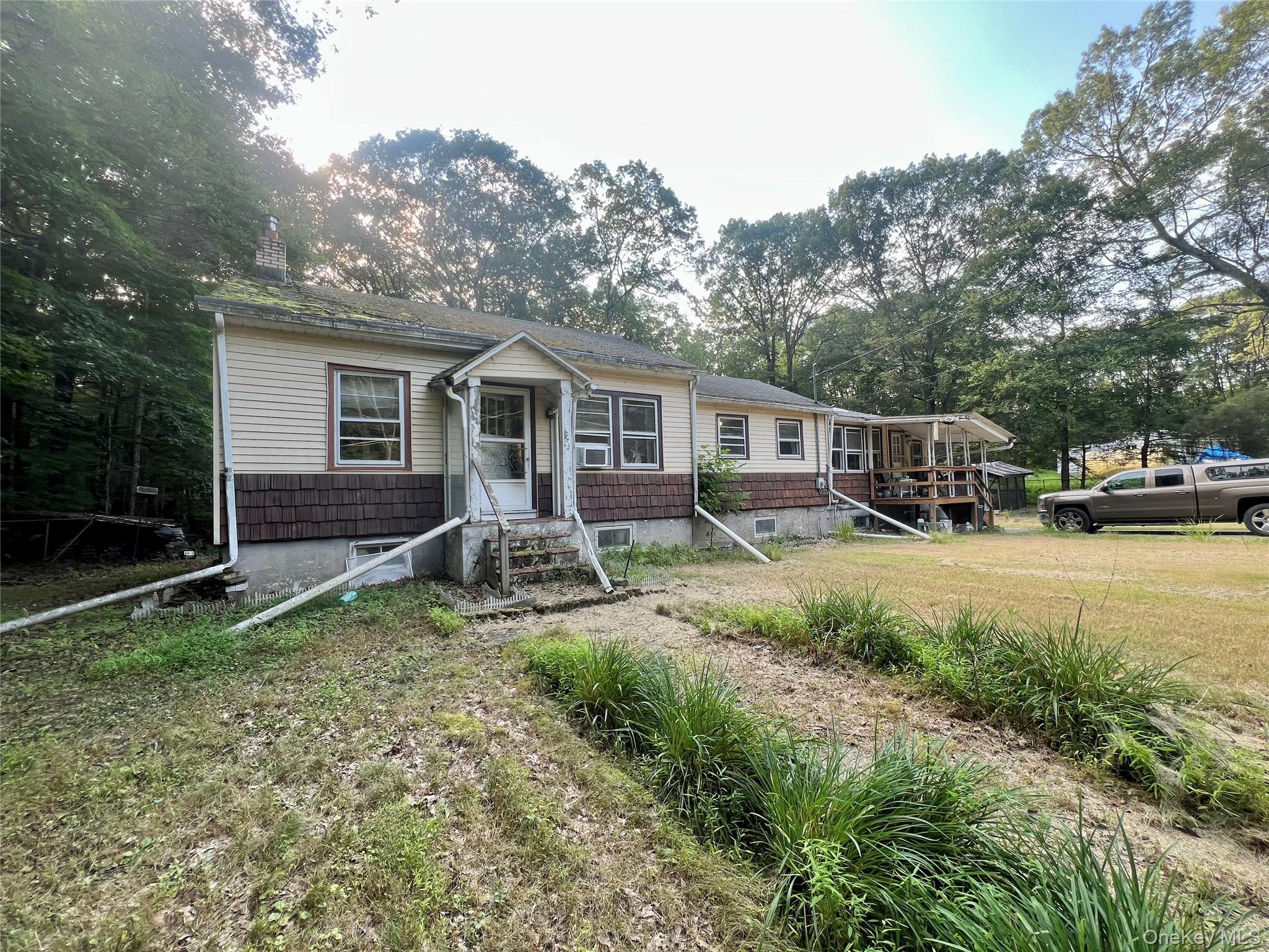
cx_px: 634
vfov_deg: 89.9
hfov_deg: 106.2
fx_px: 477
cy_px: 476
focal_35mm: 13
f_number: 1.8
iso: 32
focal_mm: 1.57
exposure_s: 1/99
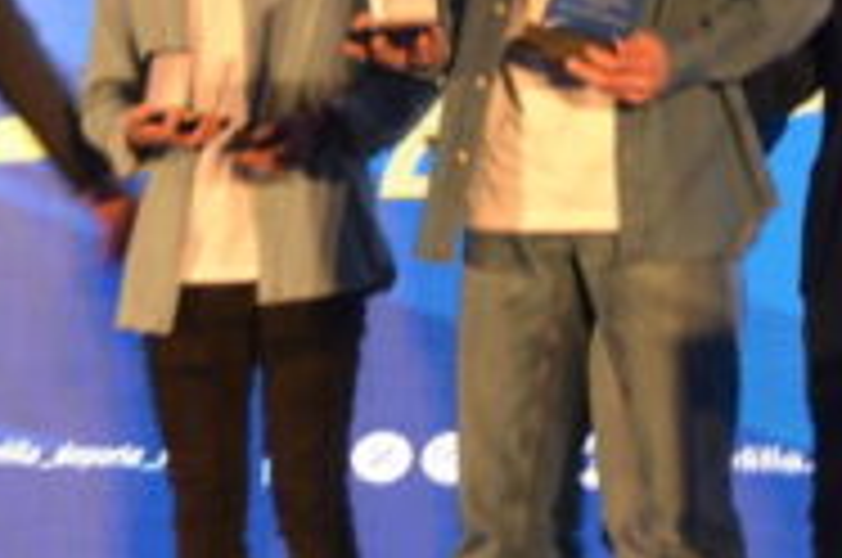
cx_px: 644
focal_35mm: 142
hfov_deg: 14.4
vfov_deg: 9.6
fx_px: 3317
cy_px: 63
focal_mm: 23
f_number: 3.8
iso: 280
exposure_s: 1/30
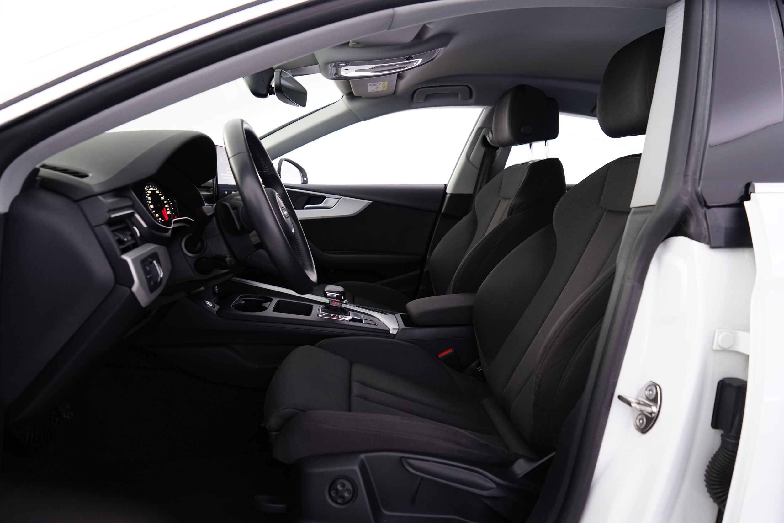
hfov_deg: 73.7
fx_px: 523
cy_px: 262
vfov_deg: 53.1
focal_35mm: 24
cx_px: 392
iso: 800
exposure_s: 1/8
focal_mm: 24
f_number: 5
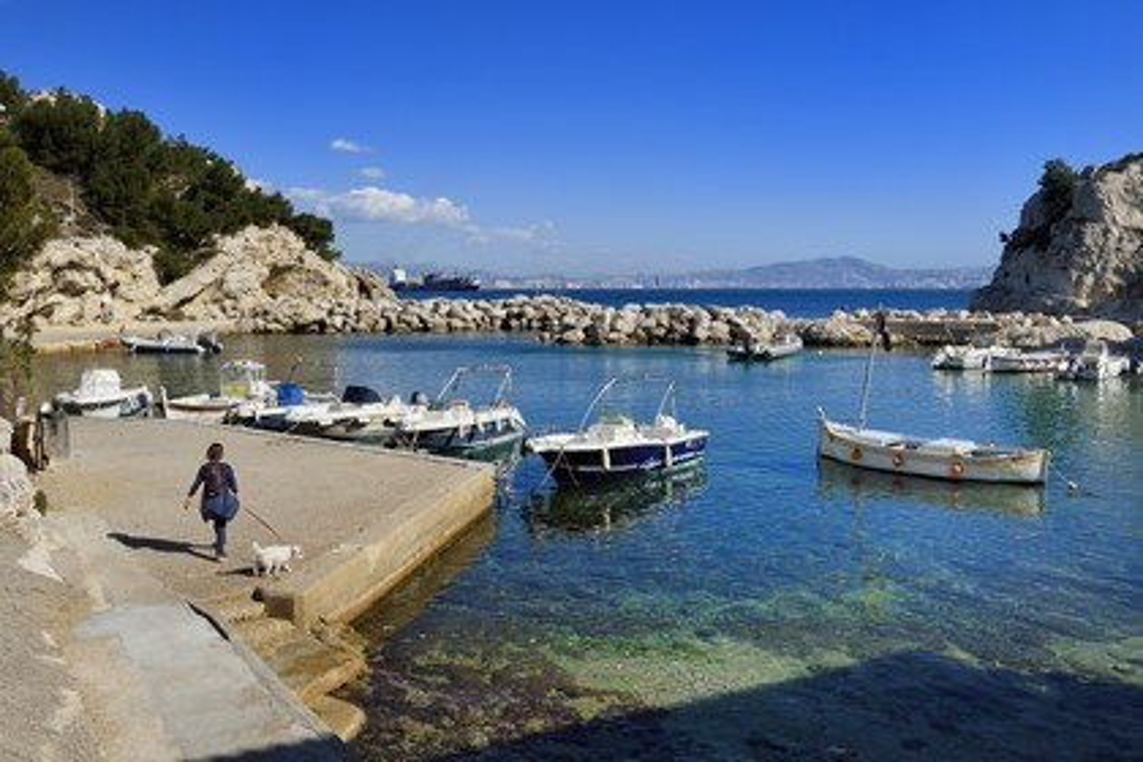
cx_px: 572
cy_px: 381
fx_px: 1016
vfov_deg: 41.1
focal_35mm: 32
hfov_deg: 58.7
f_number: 14
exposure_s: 1/250
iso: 200
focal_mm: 32
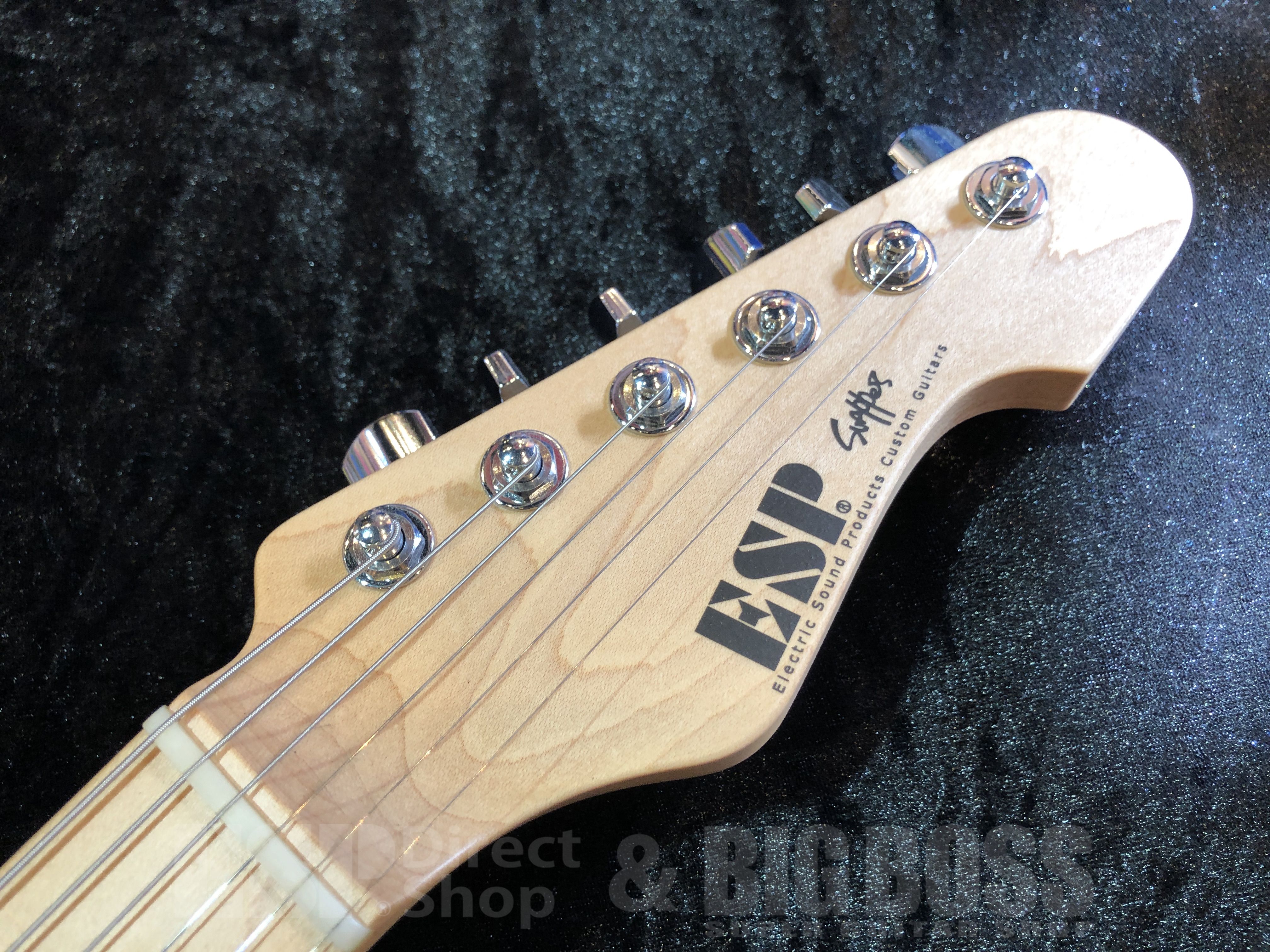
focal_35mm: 28
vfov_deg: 49.7
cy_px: 476
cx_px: 635
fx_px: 1027
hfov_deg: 63.4
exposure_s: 1/24
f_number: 1.8
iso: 32
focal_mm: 3.99
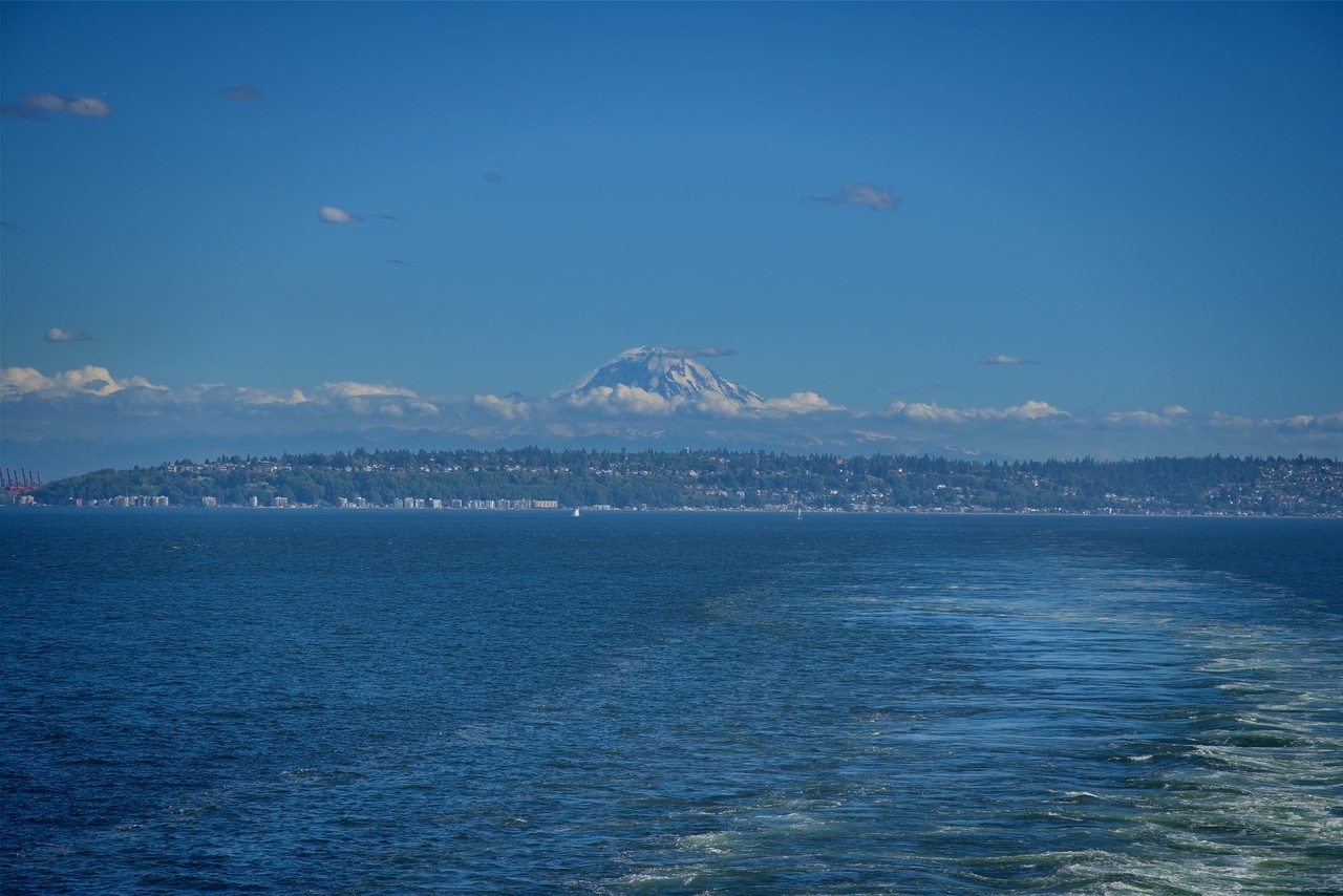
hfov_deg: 17.1
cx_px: 672
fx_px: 4477
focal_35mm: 120
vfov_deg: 11.4
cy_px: 448
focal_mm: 120
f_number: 9
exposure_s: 1/320
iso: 100
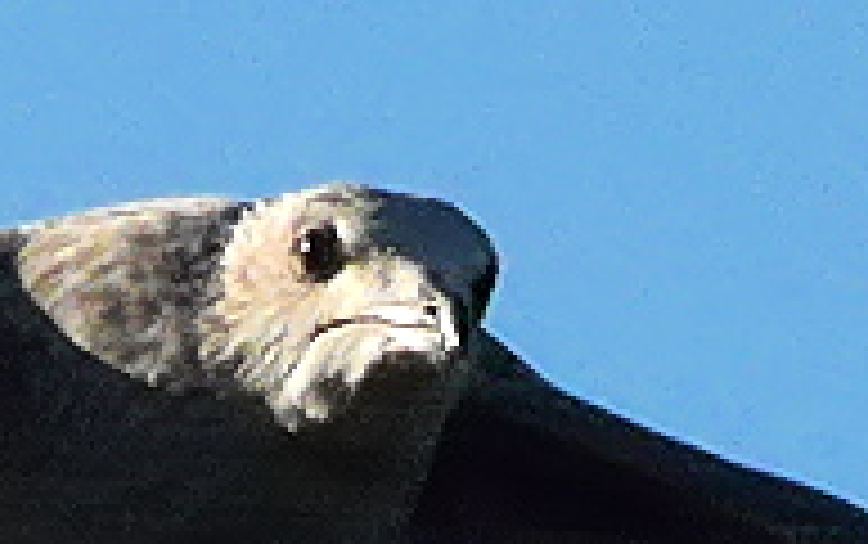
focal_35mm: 1296
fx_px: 30685
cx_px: 616
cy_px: 1106
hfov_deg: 1.6
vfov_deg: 1.0
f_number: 6.3
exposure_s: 1/1000
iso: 100
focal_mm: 37.9
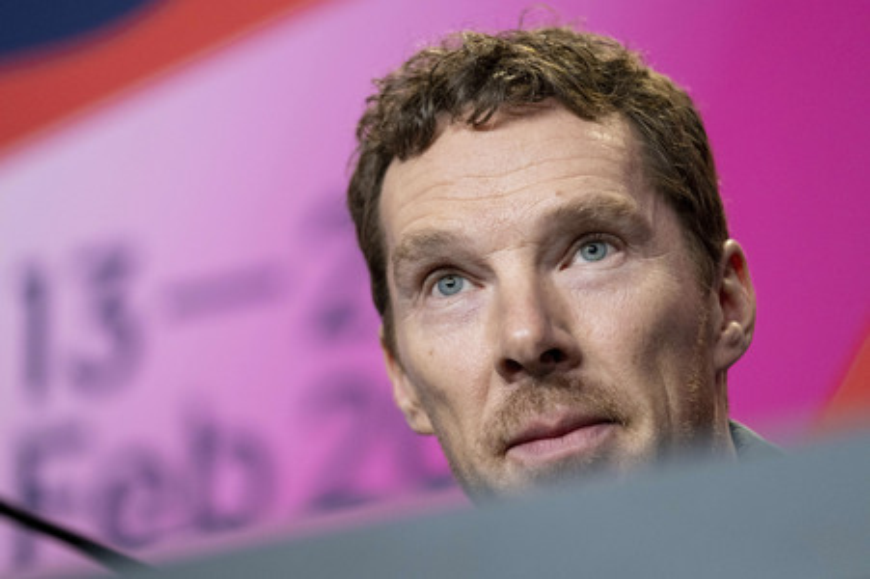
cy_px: 290
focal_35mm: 210
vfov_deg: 6.5
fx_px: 5071
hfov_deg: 9.8
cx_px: 435
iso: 1600
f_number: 2.8
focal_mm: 140
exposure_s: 1/250
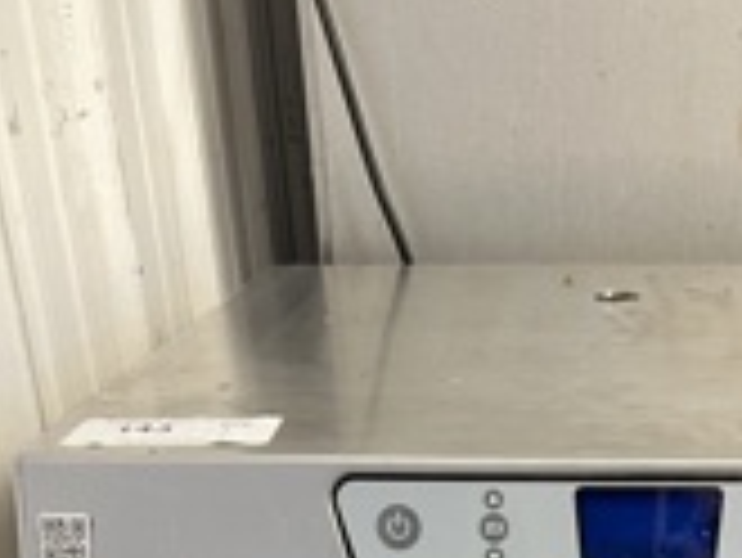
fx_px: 1437
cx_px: 612
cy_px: 864
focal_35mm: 67
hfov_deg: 28.2
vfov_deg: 19.0
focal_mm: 5.7
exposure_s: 1/60
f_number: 1.5
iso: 200
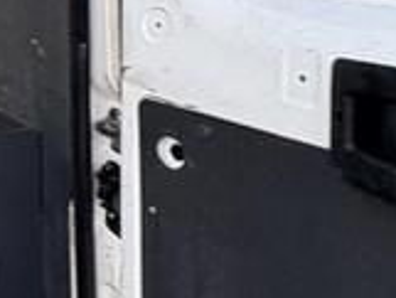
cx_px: -327
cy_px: -49
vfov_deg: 18.1
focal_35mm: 78
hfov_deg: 18.9
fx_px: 893
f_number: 2.2
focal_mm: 2.22
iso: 125
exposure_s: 1/99
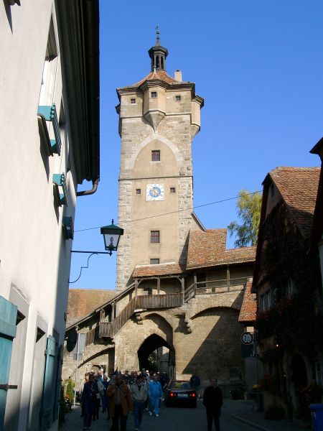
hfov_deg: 38.7
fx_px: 460
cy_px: 216
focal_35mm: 37
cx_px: 162
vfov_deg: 50.1
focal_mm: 7.69
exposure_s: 1/729
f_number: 4
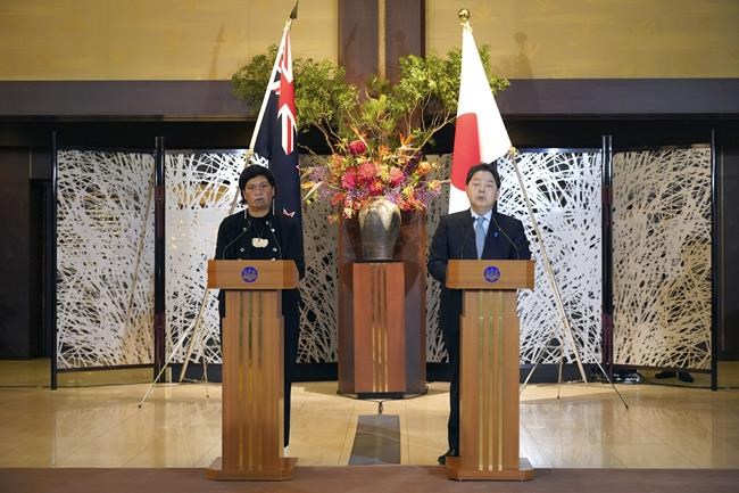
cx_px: 370
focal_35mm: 63
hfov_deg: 31.9
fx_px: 1293
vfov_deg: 21.6
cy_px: 246
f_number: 4
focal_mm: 63
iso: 10000
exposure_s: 1/320
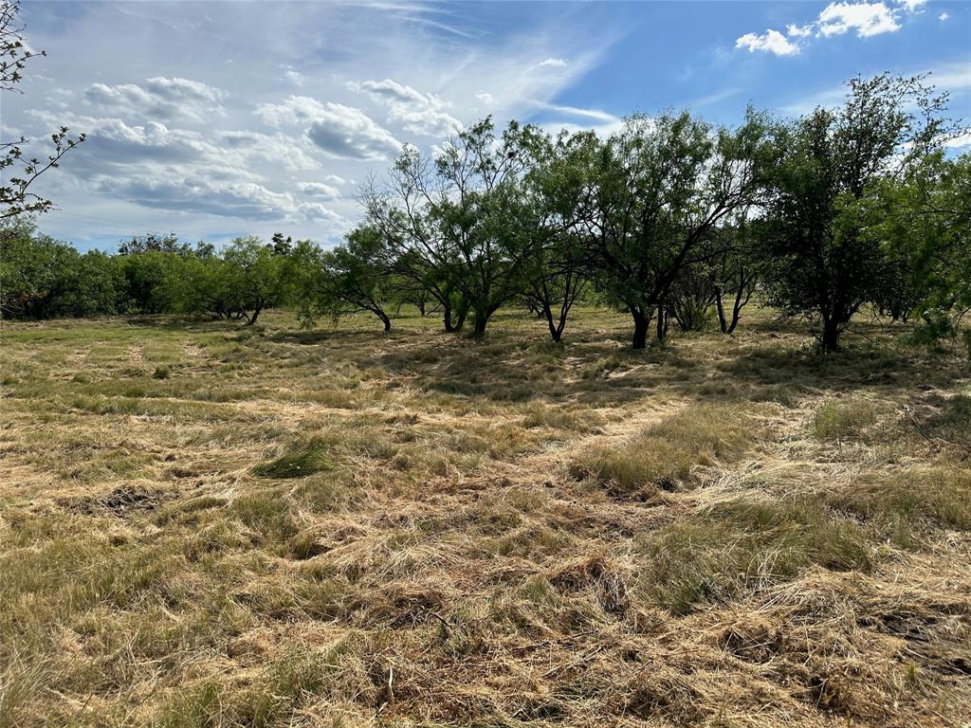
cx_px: 486
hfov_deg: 71.6
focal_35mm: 24
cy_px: 364
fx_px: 673
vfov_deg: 56.8
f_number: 1.78
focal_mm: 6.86
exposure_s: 1/6623
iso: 80
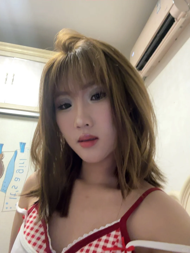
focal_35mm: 30
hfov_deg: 46.8
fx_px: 219
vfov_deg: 60.0
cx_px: 95
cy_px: 126
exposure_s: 1/17
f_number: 1.9
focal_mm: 2.69
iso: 800
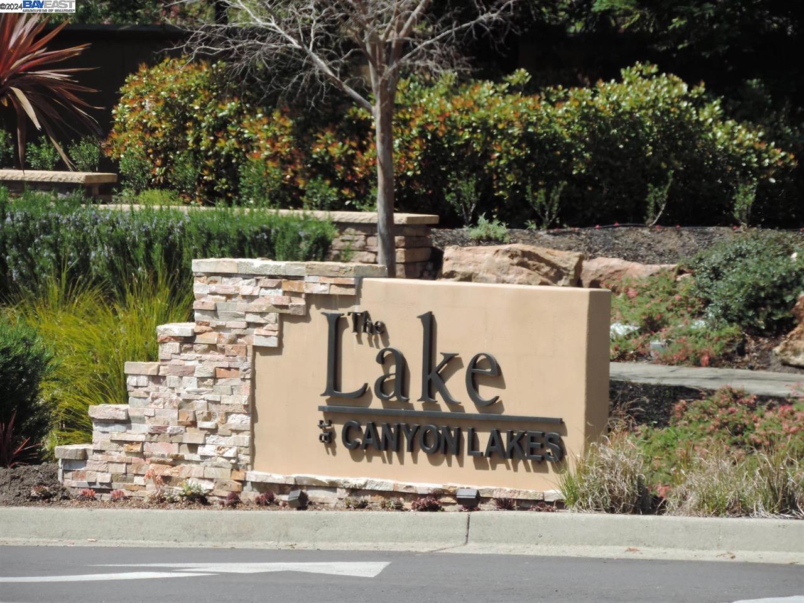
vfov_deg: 4.2
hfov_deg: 5.7
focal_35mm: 350
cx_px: 402
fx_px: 8129
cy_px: 302
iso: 200
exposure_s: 1/800
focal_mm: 62.4
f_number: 4.8
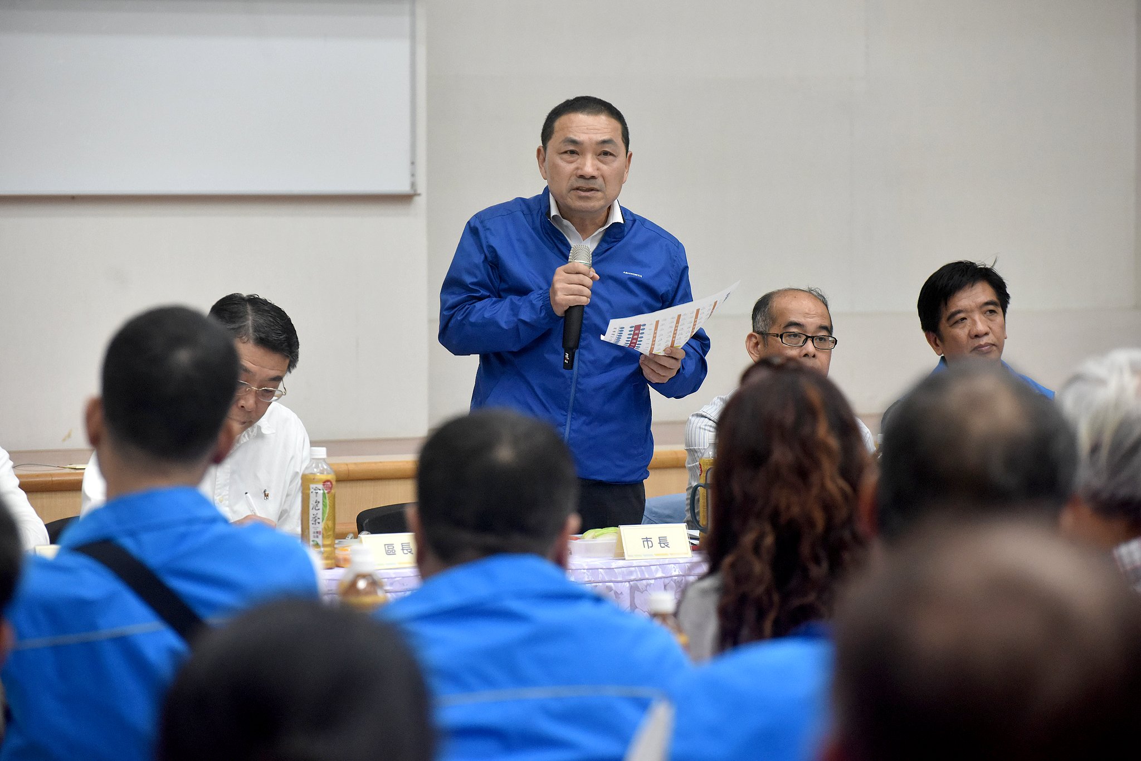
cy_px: 380
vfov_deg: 9.5
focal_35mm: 145
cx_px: 570
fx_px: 4596
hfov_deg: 14.2
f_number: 5.6
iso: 3200
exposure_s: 1/125
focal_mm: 145
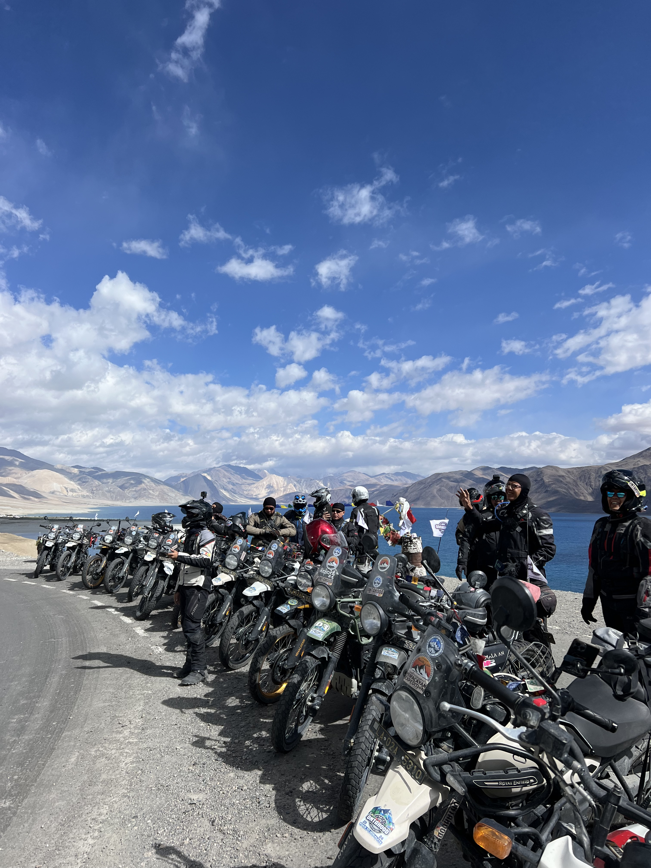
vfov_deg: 67.3
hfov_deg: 53.1
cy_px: 434
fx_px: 652
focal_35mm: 26
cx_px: 326
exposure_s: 1/5319
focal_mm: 5.7
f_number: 1.5
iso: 50
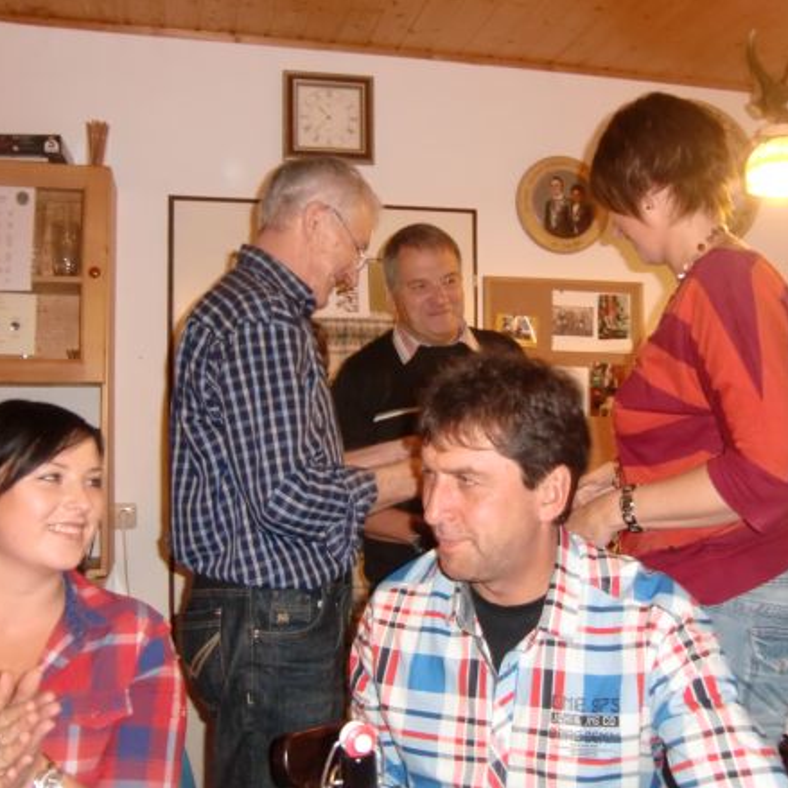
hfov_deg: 47.0
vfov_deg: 47.2
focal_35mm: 35
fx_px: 901
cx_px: 472
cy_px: 390
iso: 400
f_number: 3.5
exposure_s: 1/50
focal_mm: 5.2
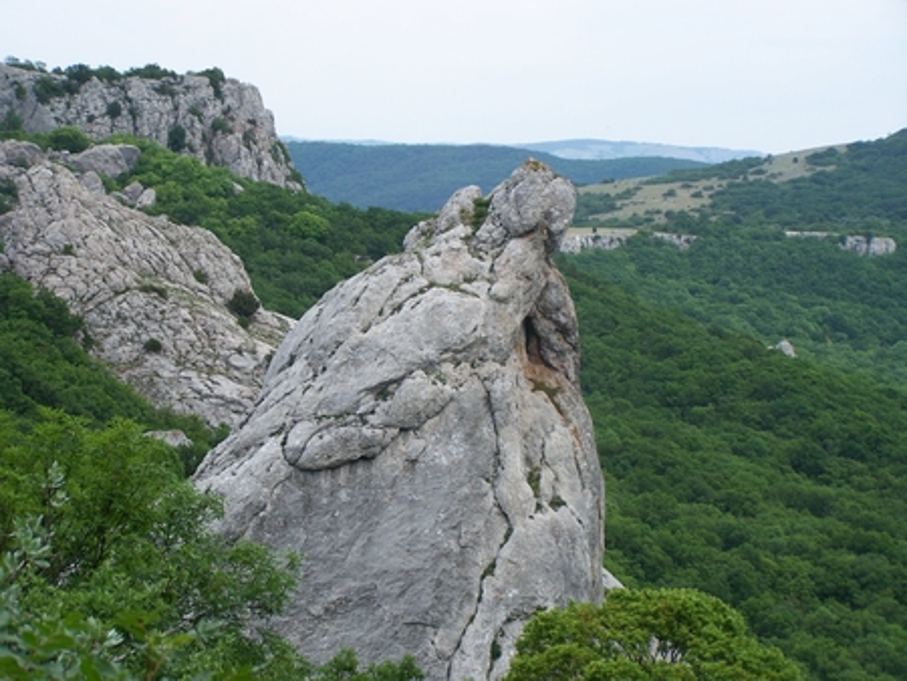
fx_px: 2464
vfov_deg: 15.7
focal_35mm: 94
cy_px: 340
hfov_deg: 20.9
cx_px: 454
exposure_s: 1/800
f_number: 3.2
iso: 80
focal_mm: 15.6
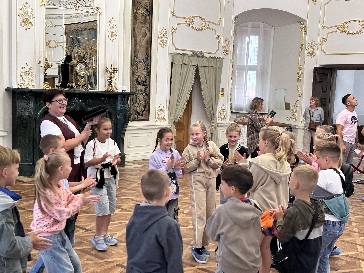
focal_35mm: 48
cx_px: 182
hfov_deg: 39.7
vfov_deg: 30.3
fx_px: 505
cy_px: 136
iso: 200
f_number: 1.78
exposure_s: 1/50
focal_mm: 6.86
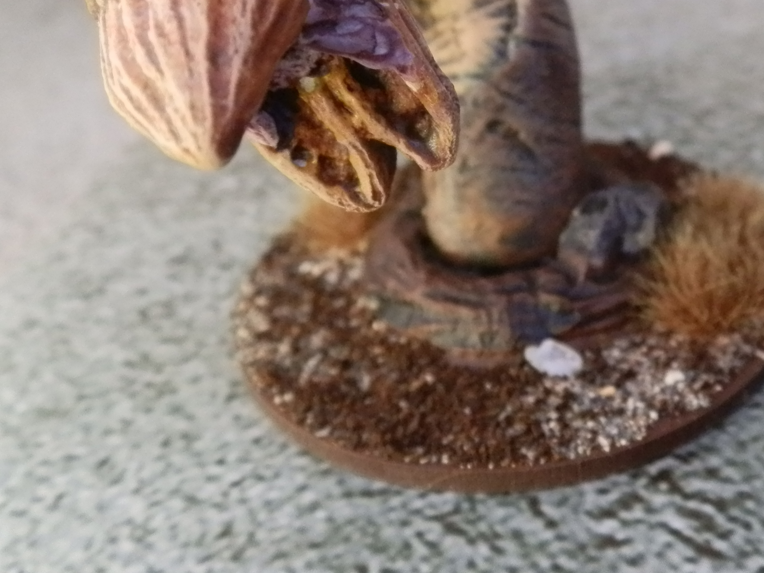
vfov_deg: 29.3
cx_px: 563
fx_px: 1082
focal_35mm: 49
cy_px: 159
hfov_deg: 38.0
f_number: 3.1
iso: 400
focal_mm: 5
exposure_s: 1/100
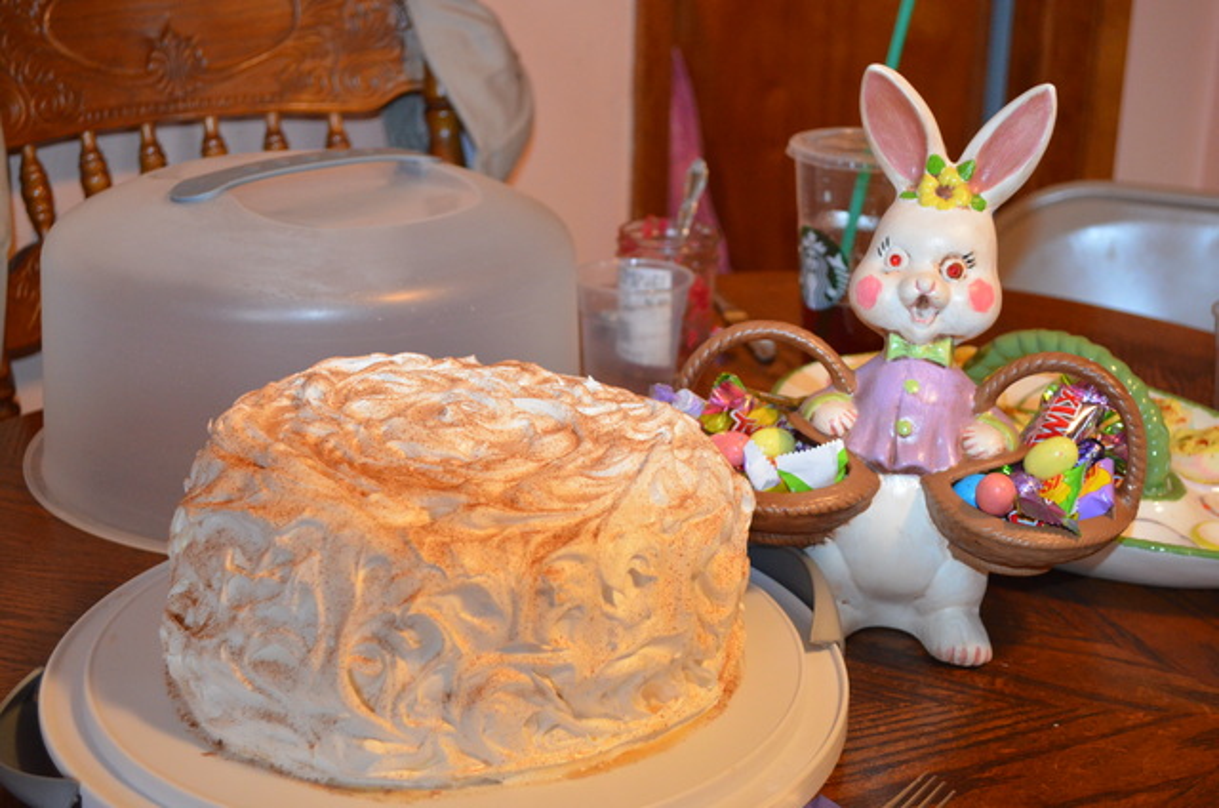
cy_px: 404
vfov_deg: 25.0
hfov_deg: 36.9
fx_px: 1825
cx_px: 610
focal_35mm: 54
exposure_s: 1/60
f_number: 5
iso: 2200
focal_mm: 36
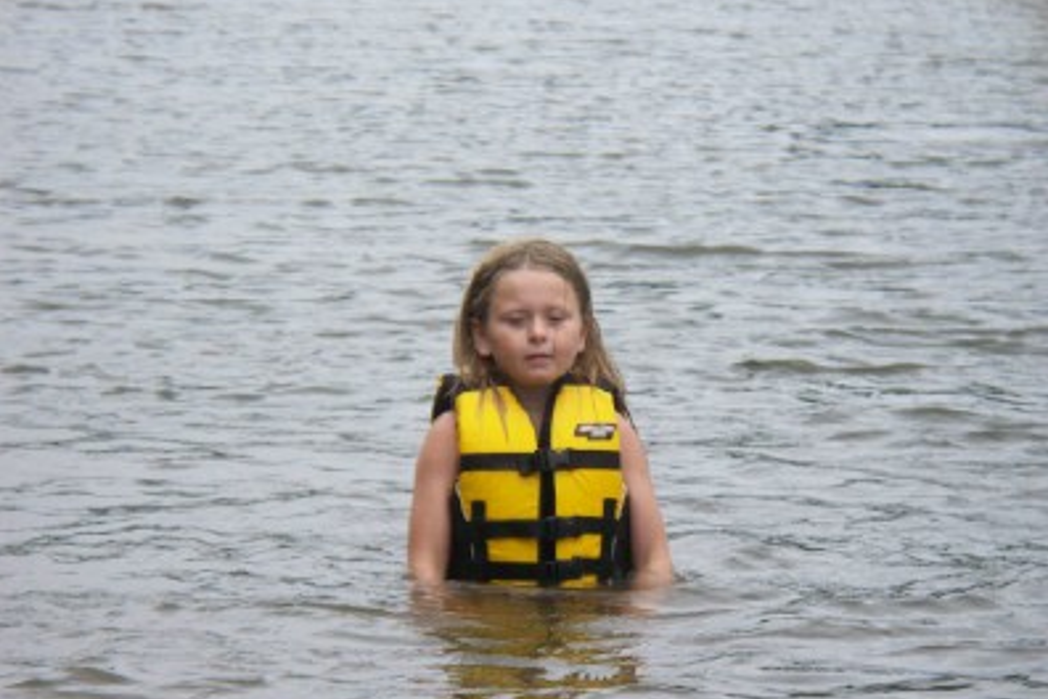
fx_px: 5502
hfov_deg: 10.9
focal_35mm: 189
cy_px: 389
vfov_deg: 7.3
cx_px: 523
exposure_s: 1/200
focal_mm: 37.7
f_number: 5.1
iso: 80
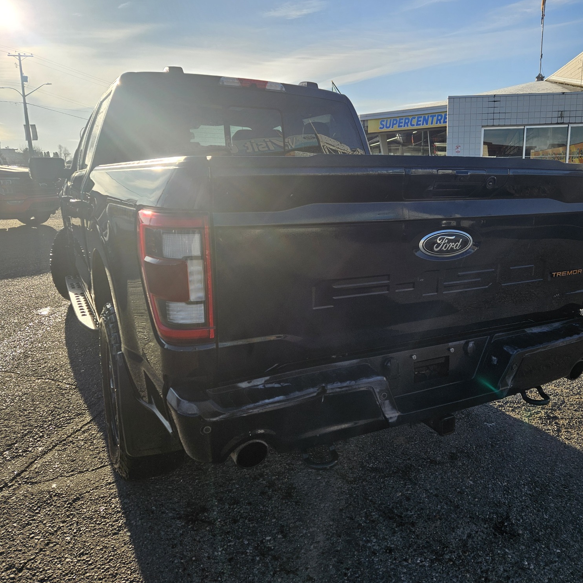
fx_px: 534
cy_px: 289
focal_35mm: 28
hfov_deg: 56.7
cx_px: 358
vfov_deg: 57.3
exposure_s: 1/1732
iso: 25
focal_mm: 5.4
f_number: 1.8
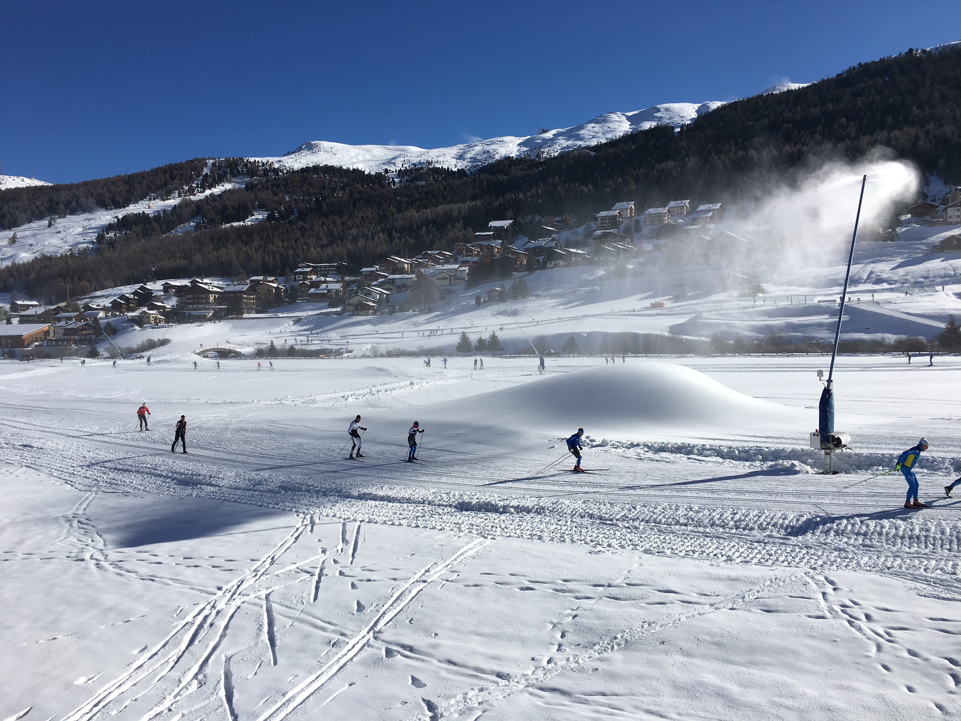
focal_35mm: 29
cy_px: 360
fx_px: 805
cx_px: 480
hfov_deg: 61.7
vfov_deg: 48.2
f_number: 2.2
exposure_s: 1/3846
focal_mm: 4.15
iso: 25
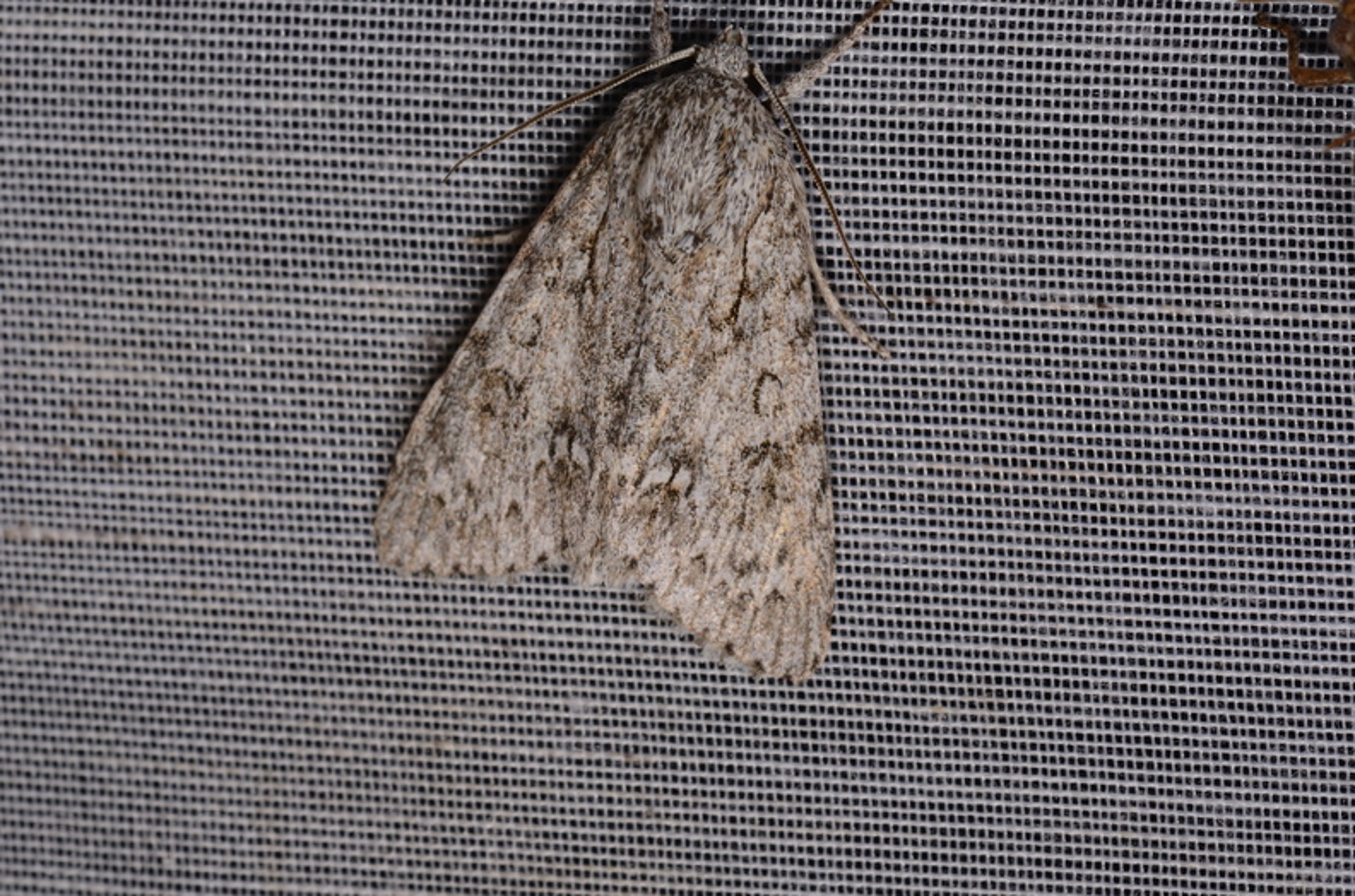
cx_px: 678
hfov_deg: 16.1
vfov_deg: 10.7
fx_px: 4787
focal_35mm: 128
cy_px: 448
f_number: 22
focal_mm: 85
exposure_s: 1/60
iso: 100
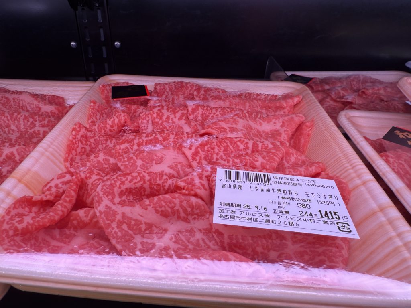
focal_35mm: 24
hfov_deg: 71.6
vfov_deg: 56.8
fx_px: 285
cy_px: 154
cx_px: 206
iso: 50
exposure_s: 1/99
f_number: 2.2
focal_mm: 2.22
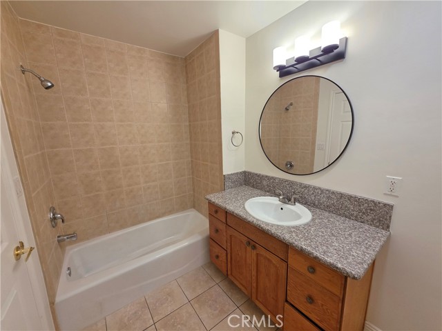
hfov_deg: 106.2
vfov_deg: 89.9
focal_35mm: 13
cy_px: 166
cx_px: 221
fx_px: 166
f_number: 1.9
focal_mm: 2.2
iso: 125
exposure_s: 1/120
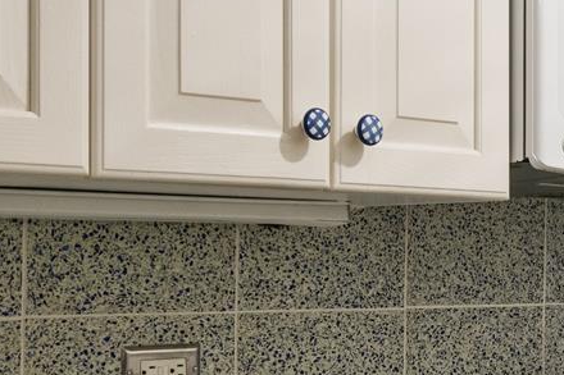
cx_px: 588
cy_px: 316
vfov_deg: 15.9
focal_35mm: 85
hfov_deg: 22.8
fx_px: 1334
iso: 100
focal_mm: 13
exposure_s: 1/2
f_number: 8
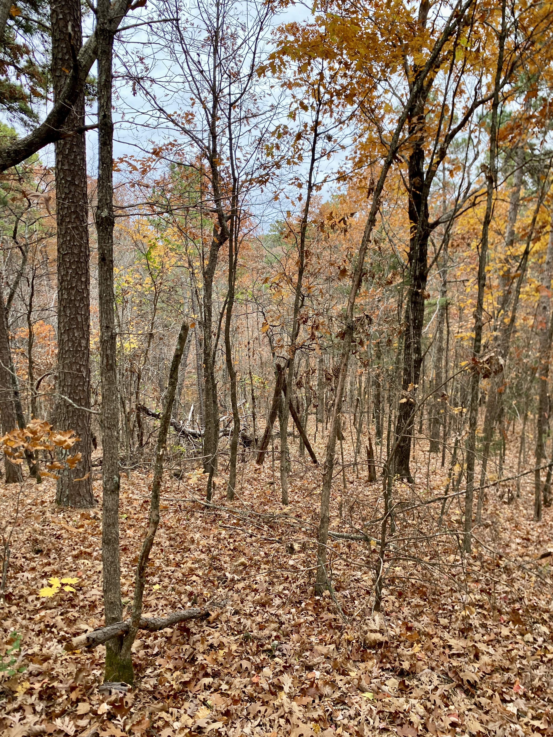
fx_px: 554
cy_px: 368
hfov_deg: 53.1
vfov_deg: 67.3
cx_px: 276
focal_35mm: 26
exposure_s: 1/198
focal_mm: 4.25
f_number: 1.8
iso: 32
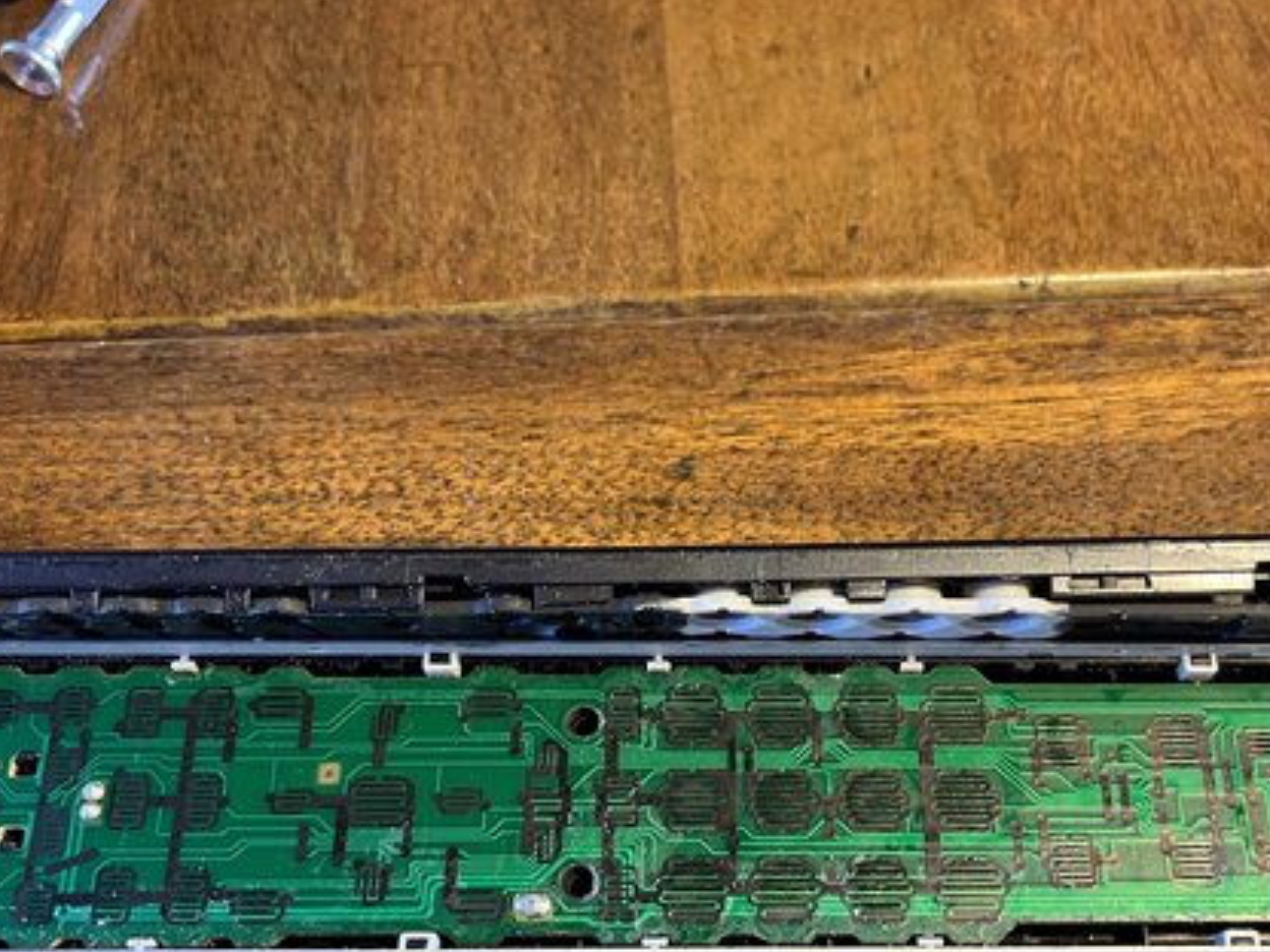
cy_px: 644
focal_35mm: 37
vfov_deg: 38.2
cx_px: 714
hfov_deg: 50.0
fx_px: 1357
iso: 160
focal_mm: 5.1
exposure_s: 1/60
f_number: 1.6
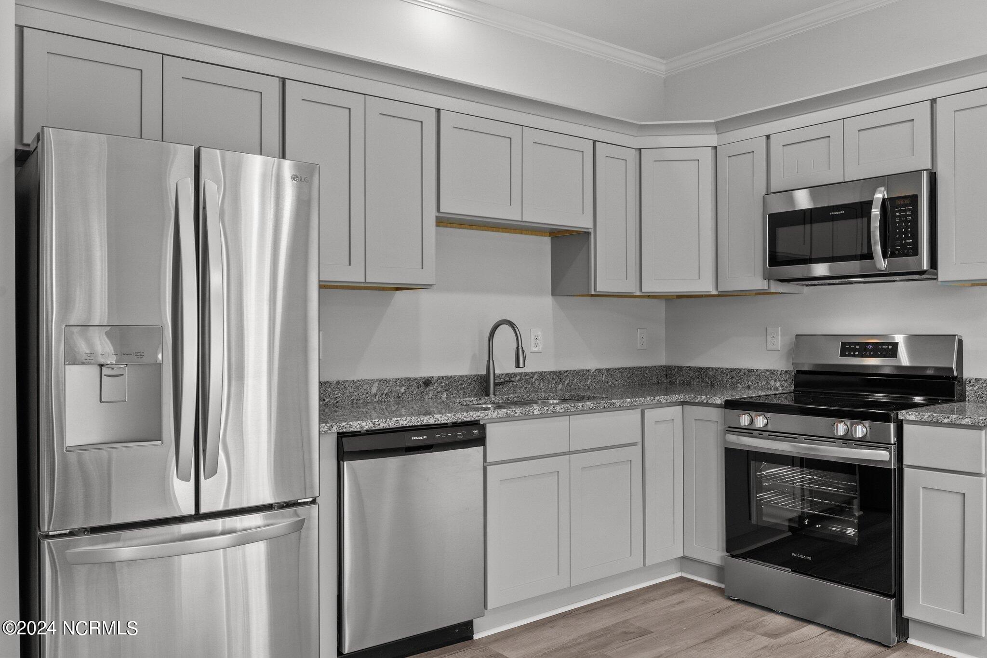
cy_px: 329
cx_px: 494
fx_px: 726
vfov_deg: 48.7
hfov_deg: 68.4
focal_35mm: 26
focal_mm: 26.5
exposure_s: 1/20
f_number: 7.1
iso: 500
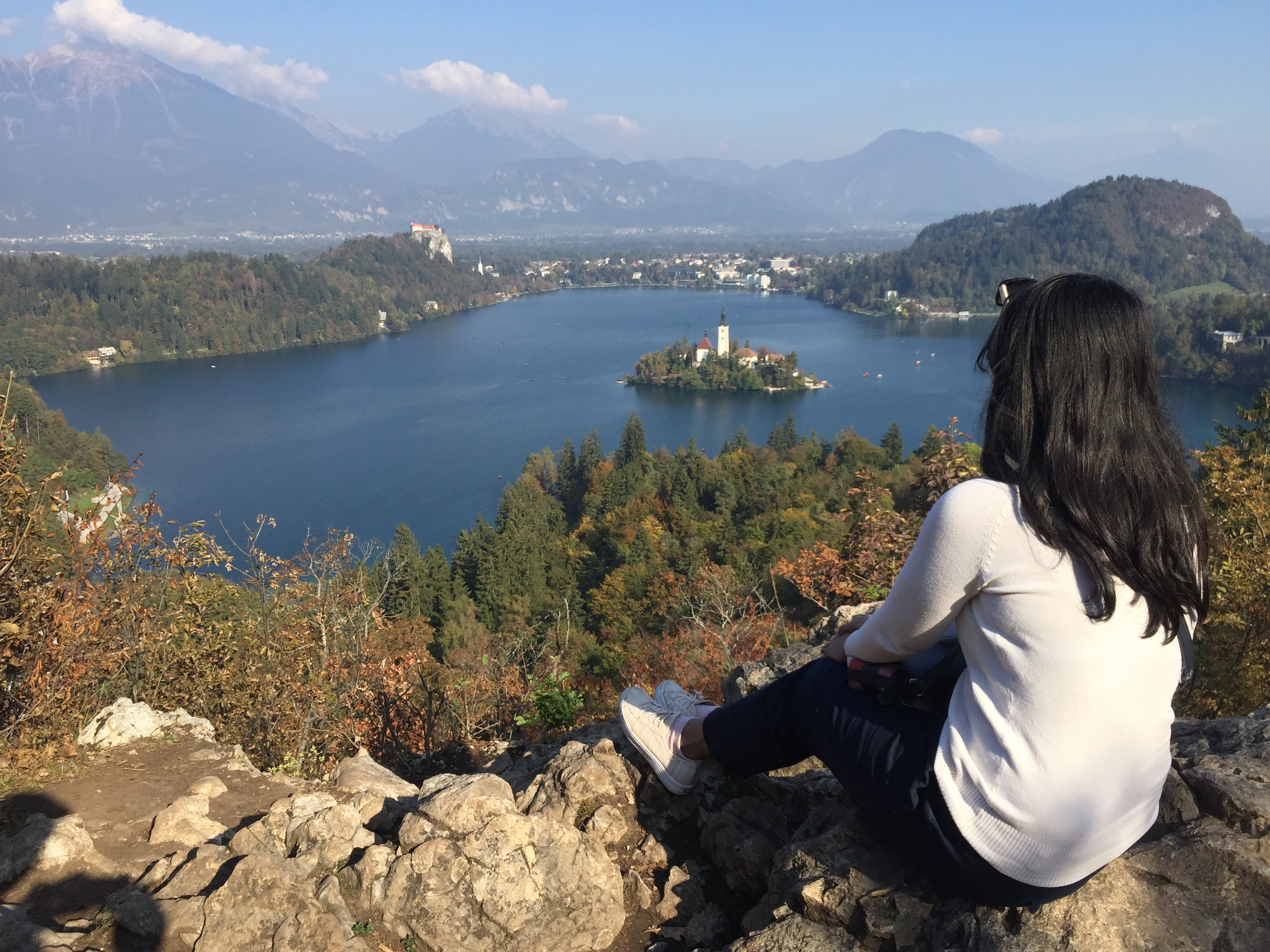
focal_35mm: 29
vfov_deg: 48.2
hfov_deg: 61.7
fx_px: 1064
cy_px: 476
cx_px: 635
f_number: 2.2
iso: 32
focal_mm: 4.15
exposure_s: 1/1980
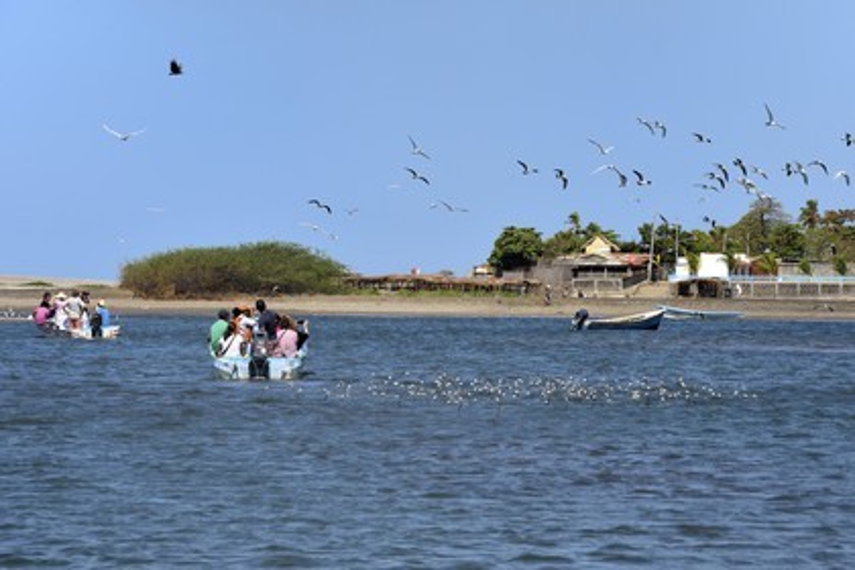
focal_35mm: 200
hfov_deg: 10.3
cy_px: 285
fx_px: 4750
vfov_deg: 6.9
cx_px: 428
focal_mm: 200
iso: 200
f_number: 14
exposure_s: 1/400
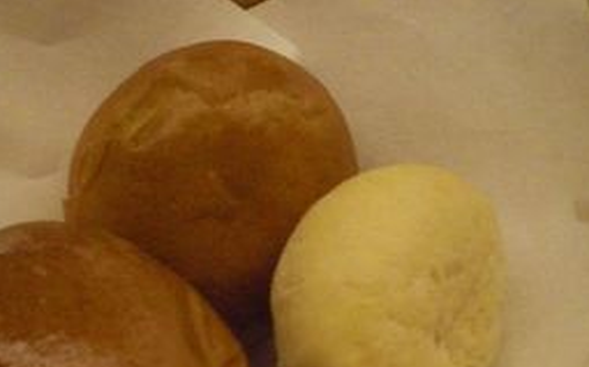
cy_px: 312
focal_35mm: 71
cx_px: 214
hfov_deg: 28.9
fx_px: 1139
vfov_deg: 18.1
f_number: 3.1
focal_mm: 6.3
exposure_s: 1/50
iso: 800
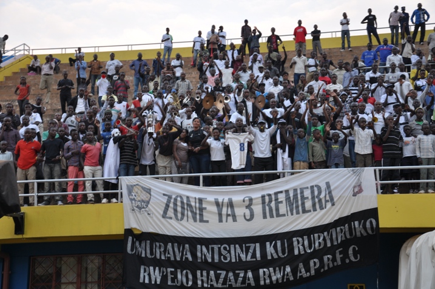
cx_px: 218
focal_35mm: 63
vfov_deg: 21.5
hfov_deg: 31.9
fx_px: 760
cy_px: 144
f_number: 4.8
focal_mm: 42
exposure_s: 1/60
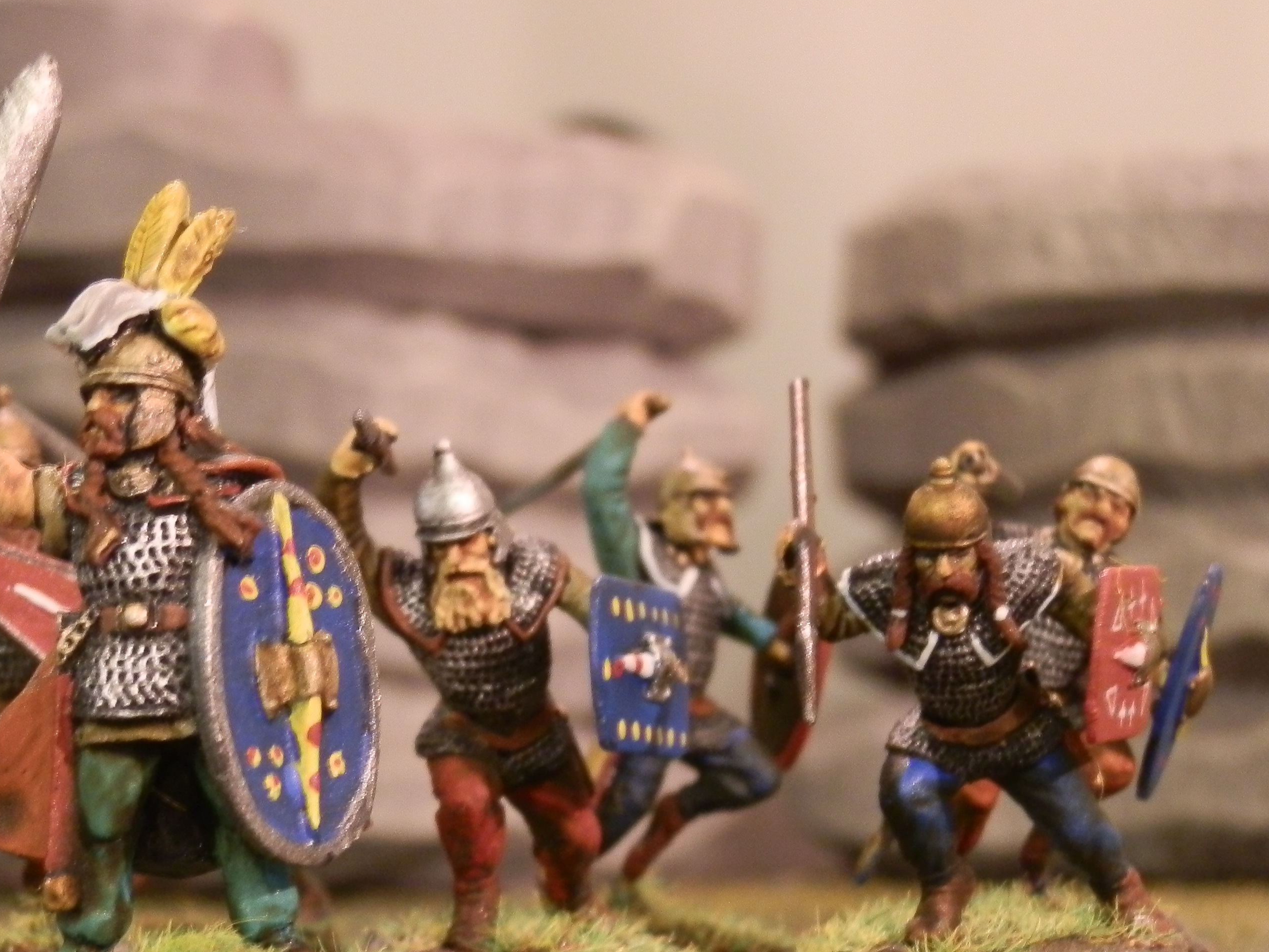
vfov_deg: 14.3
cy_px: 676
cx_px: 228
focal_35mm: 103
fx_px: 3776
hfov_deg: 18.9
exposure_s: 1/8
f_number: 3.7
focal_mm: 10.99
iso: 200
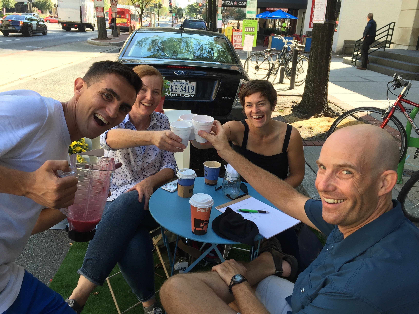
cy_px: 157
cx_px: 210
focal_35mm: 29
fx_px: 351
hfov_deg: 61.7
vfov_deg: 48.2
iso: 32
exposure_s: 1/152
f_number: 2.2
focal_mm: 4.15
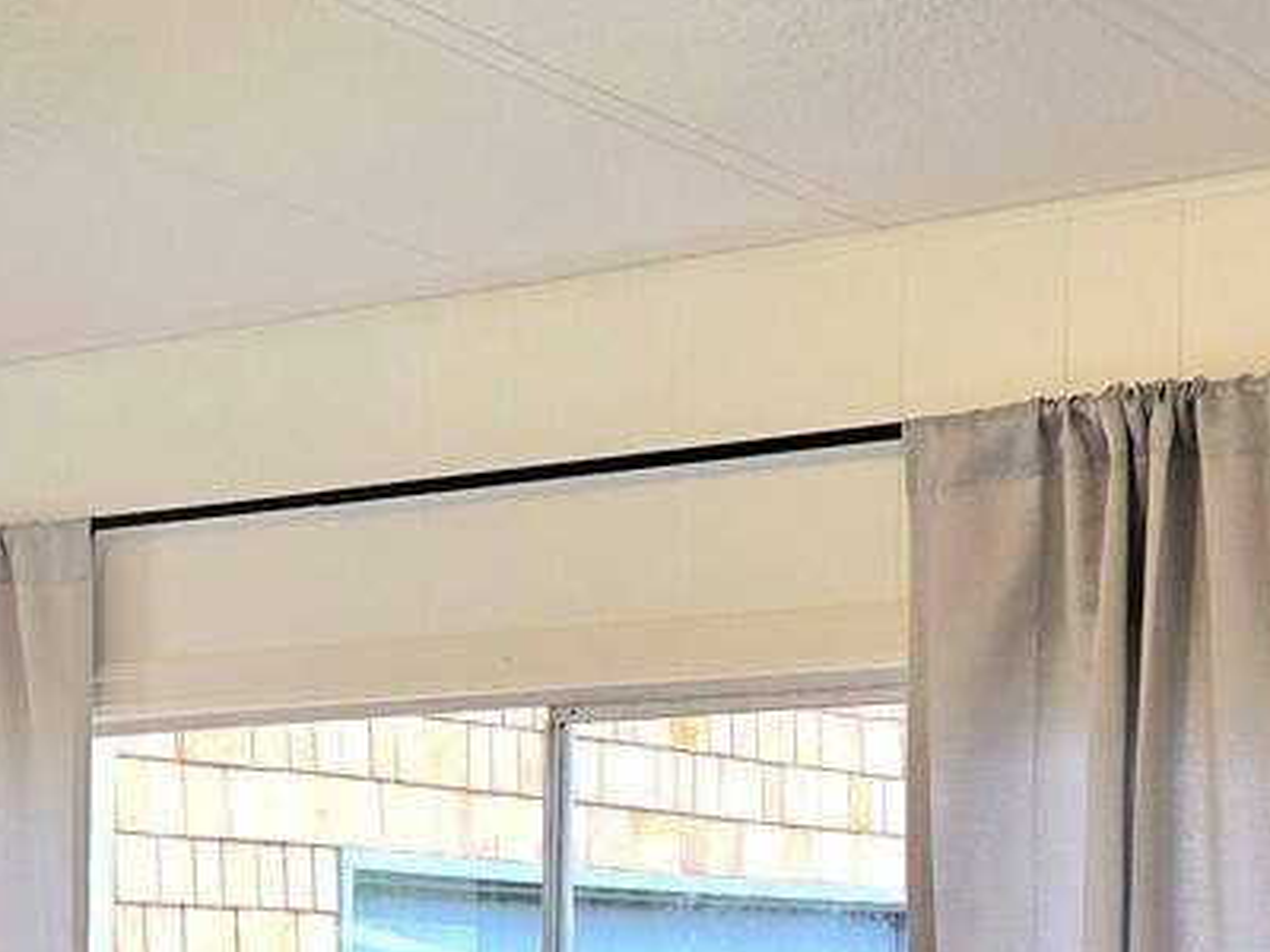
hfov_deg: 19.7
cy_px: 1063
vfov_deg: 15.6
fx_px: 3375
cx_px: -371
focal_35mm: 92
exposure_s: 1/182
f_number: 1.7
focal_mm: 6.3
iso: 64
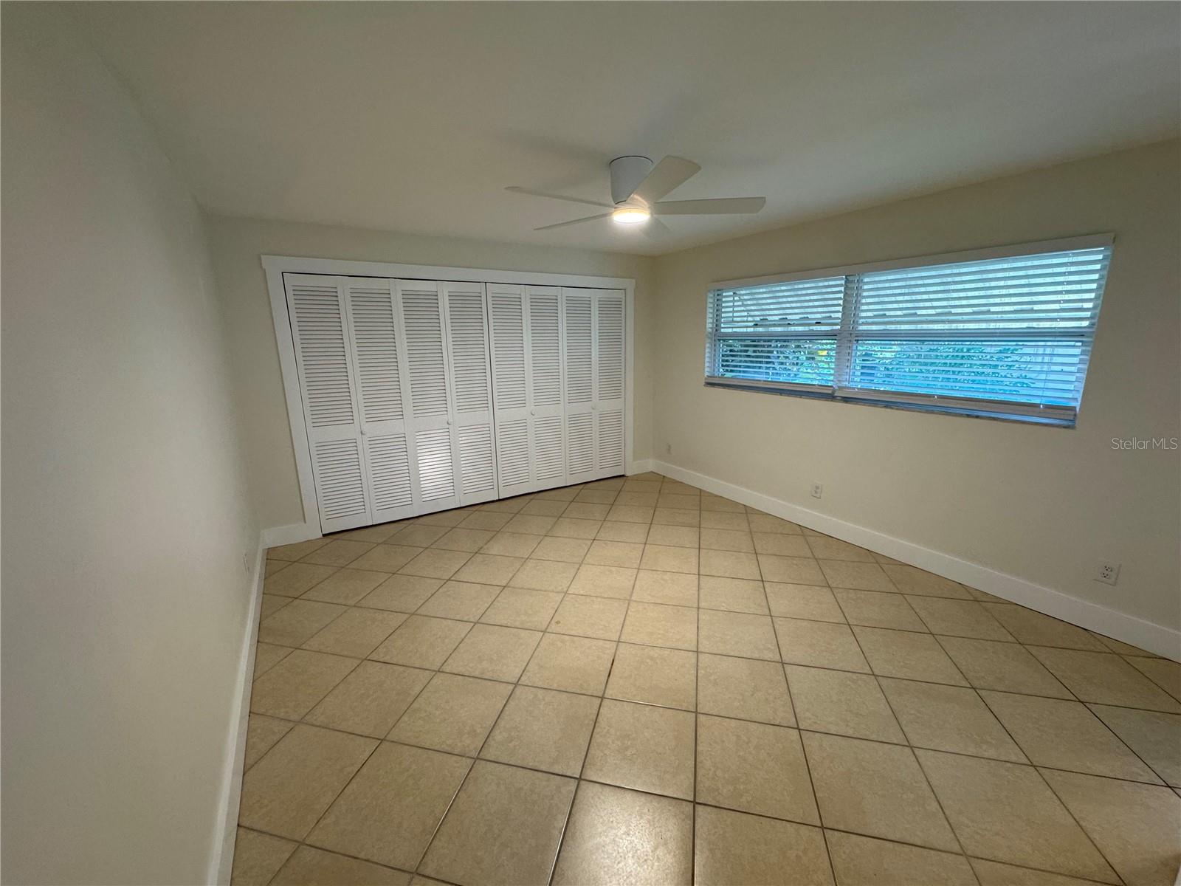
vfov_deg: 85.7
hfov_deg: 102.1
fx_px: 478
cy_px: 443
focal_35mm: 14
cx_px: 590
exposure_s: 1/120
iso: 200
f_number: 2.2
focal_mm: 2.22
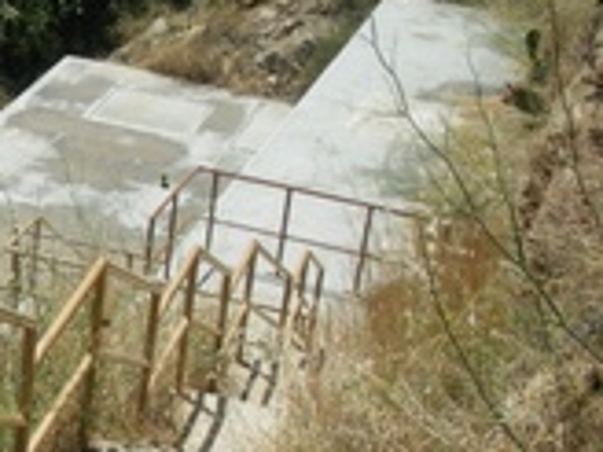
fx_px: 1916
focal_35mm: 110
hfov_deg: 16.3
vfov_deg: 13.2
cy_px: 494
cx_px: -298
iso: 64
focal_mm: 6.3
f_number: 5.4
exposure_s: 1/320
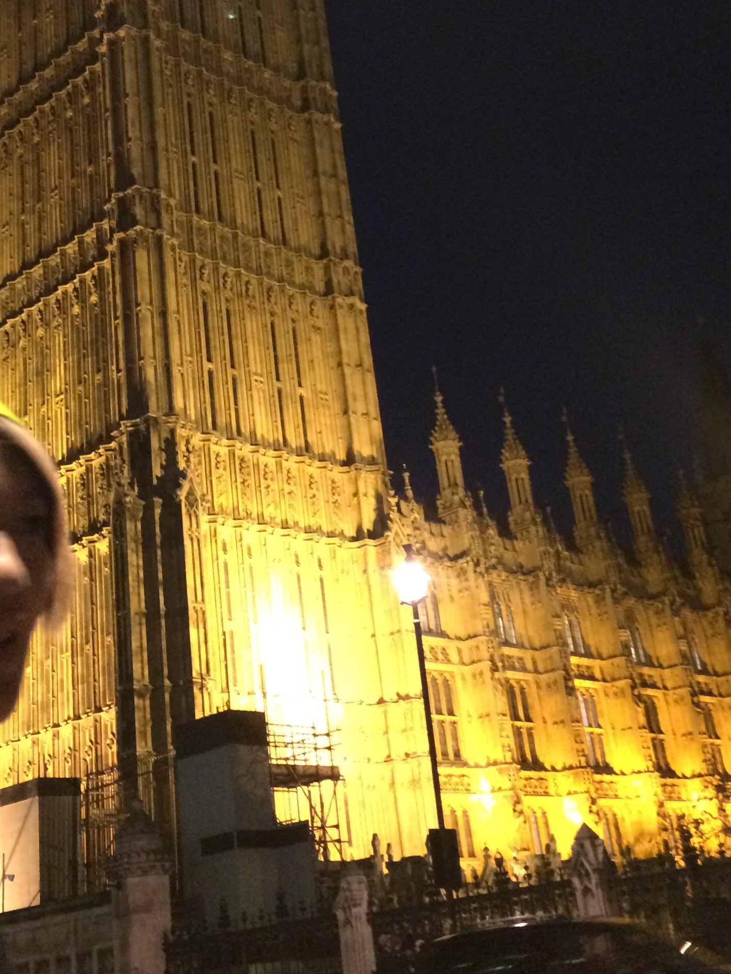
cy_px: 279
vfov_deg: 37.5
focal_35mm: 50
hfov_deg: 29.1
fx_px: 1408
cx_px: 305
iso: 500
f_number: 2.2
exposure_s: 1/15
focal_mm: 4.15
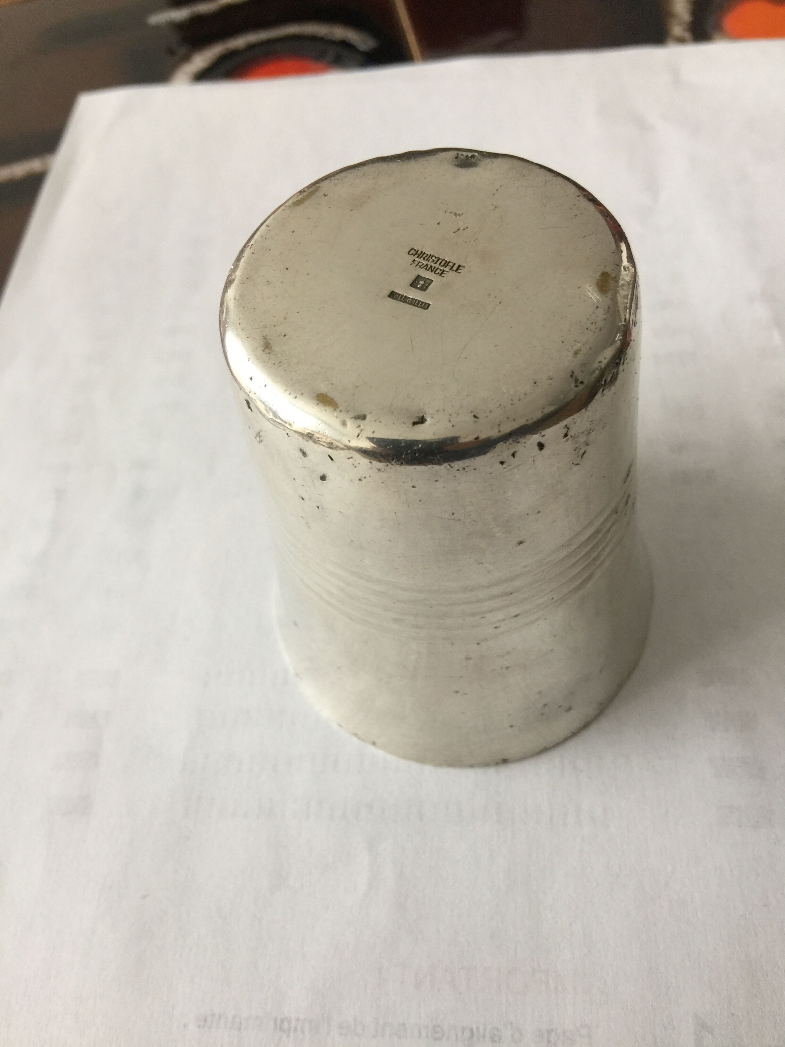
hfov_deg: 48.2
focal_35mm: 29
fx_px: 877
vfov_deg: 61.7
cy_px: 524
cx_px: 392
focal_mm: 4.15
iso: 50
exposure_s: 1/33
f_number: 2.2
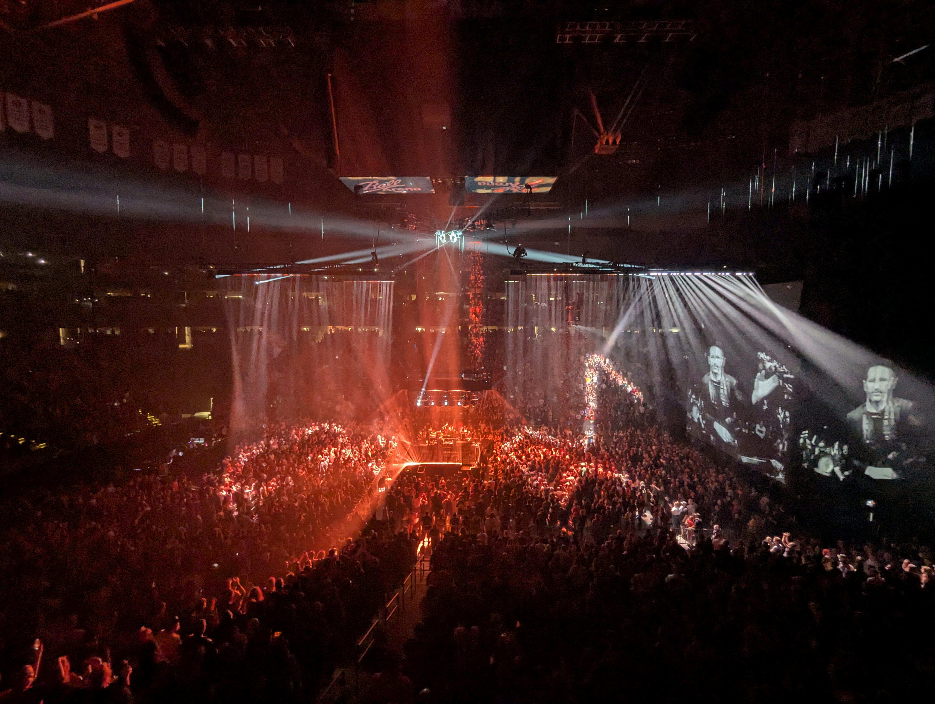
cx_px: 468
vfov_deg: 78.2
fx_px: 433
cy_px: 352
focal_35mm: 16
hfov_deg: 94.4
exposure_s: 1/23.8
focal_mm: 2.35
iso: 288
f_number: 2.2
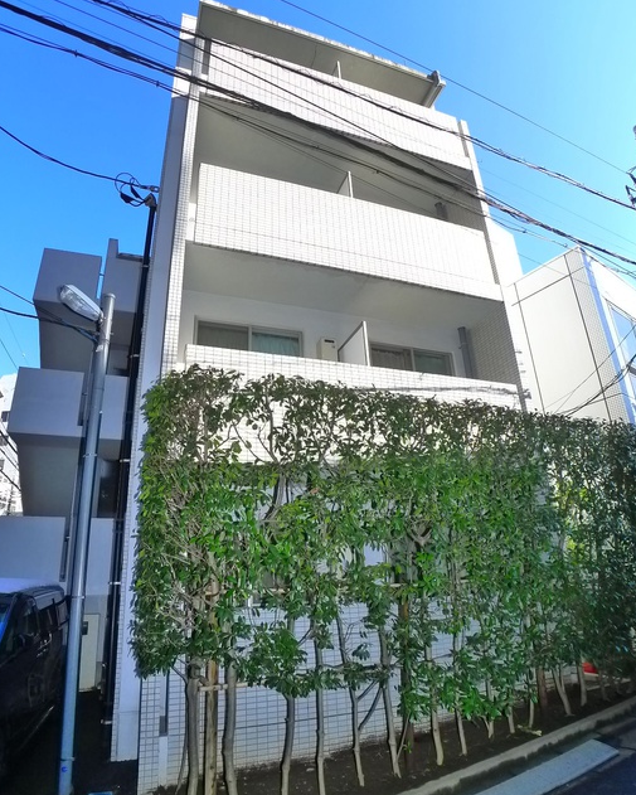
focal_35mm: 26
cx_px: 310
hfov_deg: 54.9
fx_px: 612
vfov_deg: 66.0
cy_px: 418
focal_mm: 5.1
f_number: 3.5
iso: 400
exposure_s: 1/400
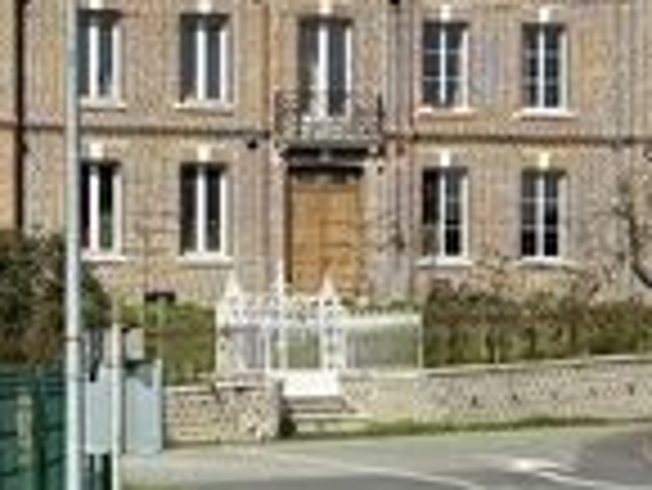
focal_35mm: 198
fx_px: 3732
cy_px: 333
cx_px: 540
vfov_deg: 7.5
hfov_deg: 10.0
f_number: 1.78
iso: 64
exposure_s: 1/5882
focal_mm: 6.86
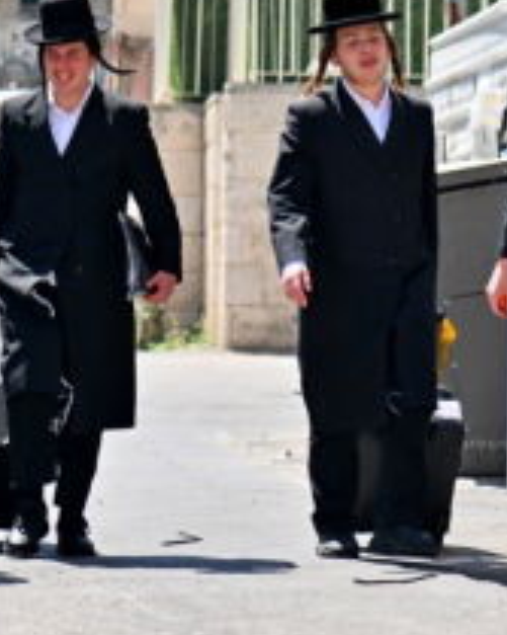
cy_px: 213
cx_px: 179
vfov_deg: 5.3
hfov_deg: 4.3
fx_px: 6795
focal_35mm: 362
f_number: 4
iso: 50
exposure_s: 1/1000
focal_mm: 120
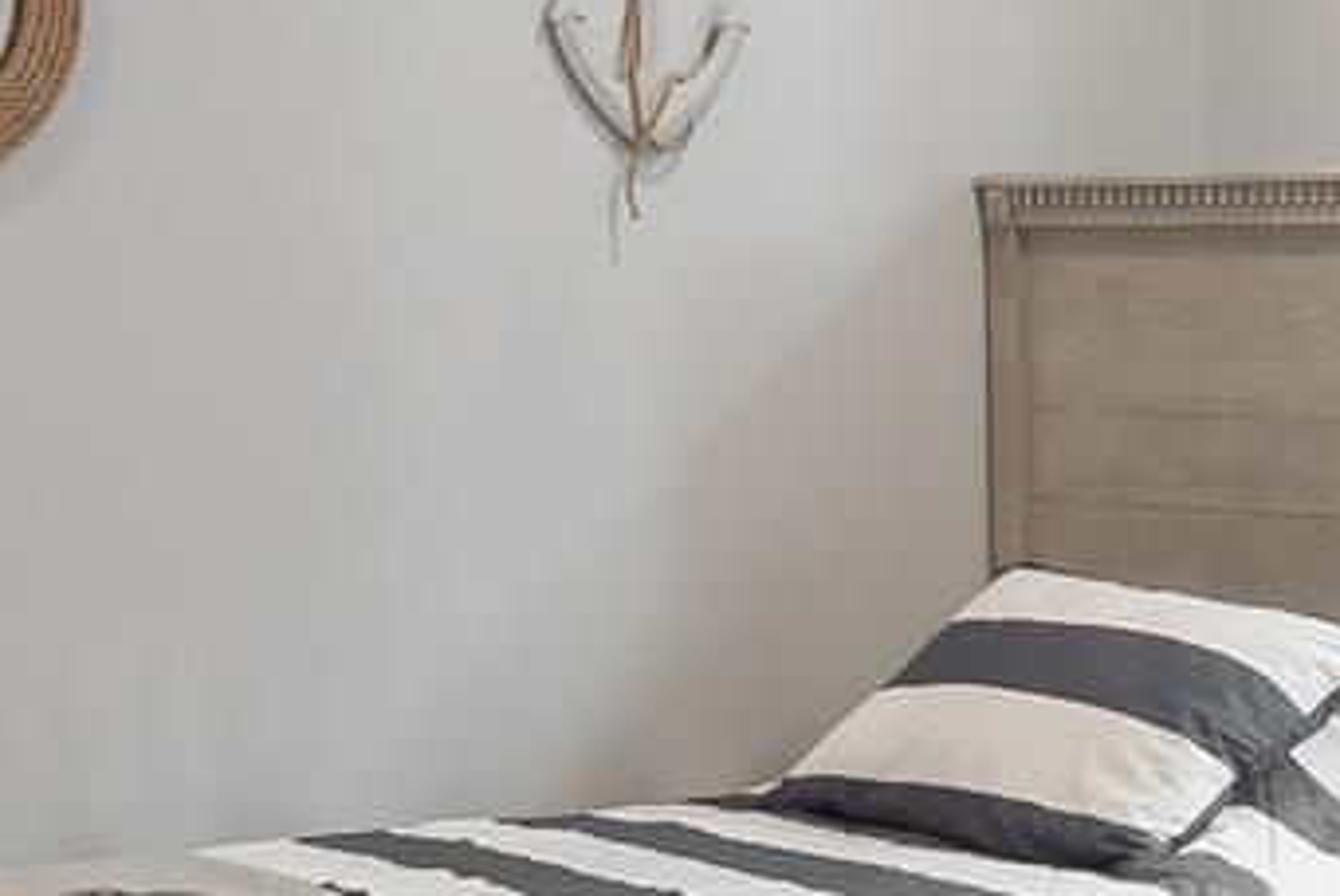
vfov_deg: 14.2
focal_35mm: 96
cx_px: 688
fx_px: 3576
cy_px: 218
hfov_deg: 21.2
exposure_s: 1/15
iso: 320
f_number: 8
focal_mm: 16
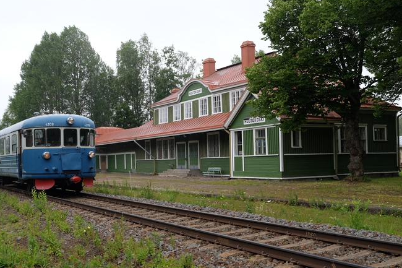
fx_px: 435
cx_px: 177
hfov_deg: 49.5
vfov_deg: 34.2
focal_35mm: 39
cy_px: 145
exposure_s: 1/125
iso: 200
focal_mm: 21.4
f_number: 4
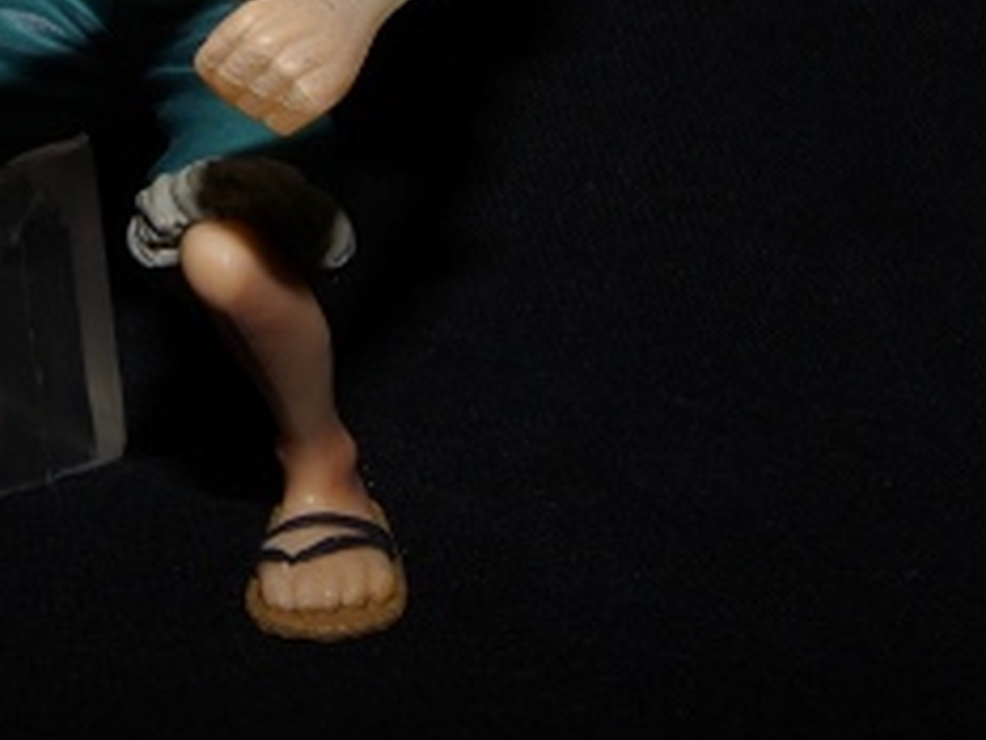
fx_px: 2764
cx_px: 89
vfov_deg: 15.0
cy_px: -13
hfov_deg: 19.8
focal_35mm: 97
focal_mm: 28
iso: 200
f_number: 22
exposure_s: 1/60
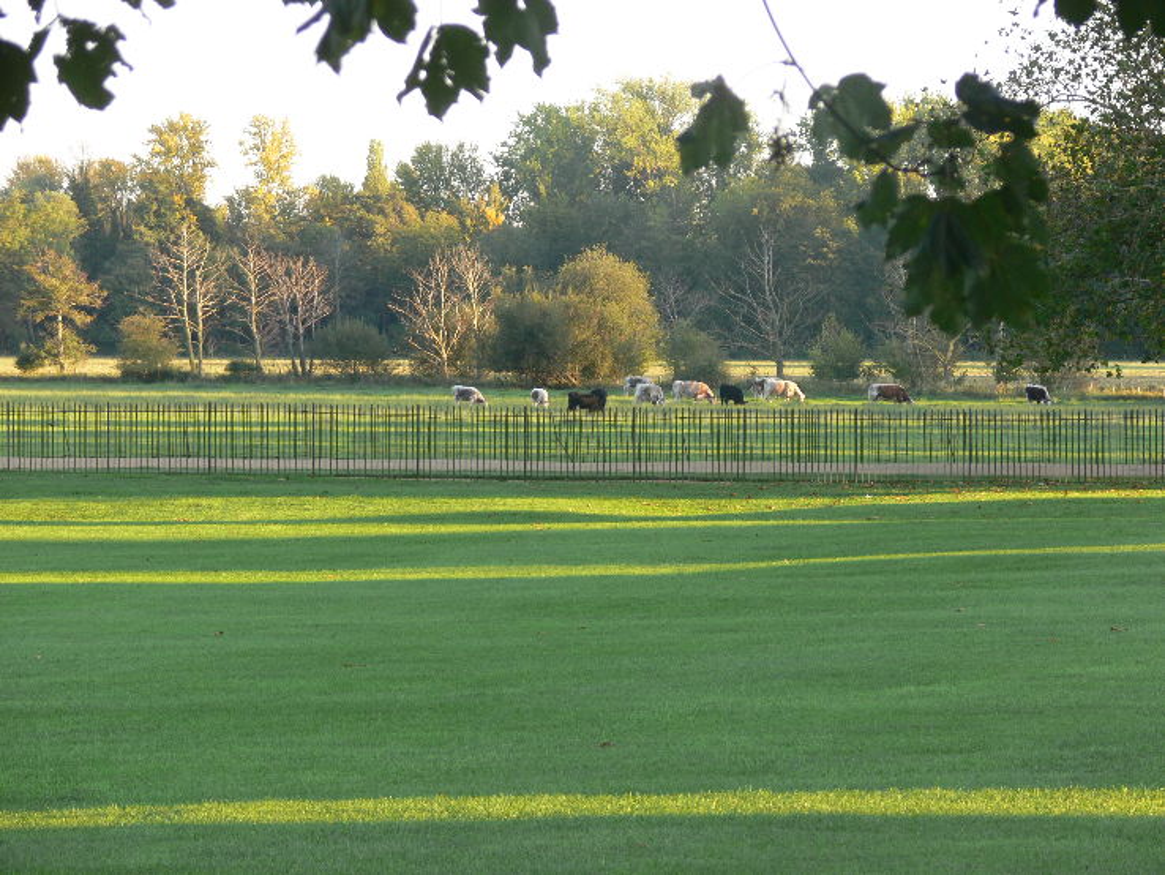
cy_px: 438
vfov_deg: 8.7
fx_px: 5757
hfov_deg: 11.6
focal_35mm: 171
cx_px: 582
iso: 80
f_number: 4
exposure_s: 1/50
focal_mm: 36.1
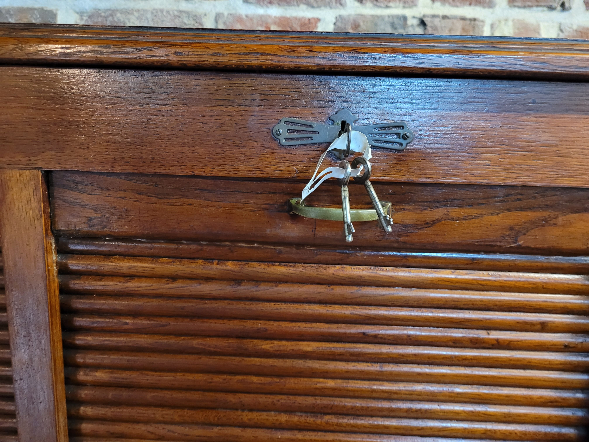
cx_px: 294
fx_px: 442
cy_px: 221
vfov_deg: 53.1
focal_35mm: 26
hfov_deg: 67.3
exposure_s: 1/25
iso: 800
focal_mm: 5.4
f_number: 1.8
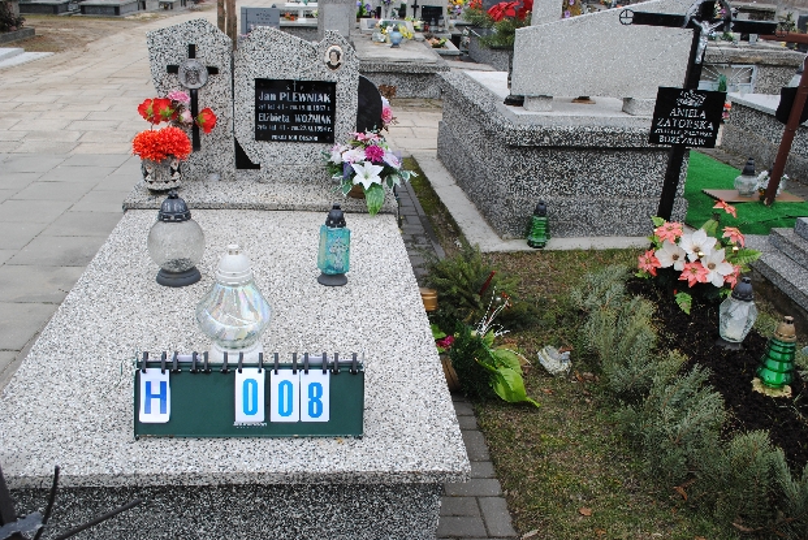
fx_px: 764
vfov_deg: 38.9
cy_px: 268
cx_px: 393
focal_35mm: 34
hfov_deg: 55.8
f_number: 6.3
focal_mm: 22
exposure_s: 1/160
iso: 100
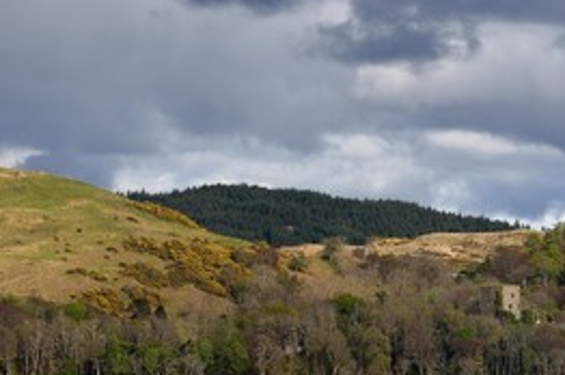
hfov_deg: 7.1
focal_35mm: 289
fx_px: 4530
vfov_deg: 4.7
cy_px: 175
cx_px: 211
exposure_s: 1/320
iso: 200
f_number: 10
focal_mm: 180
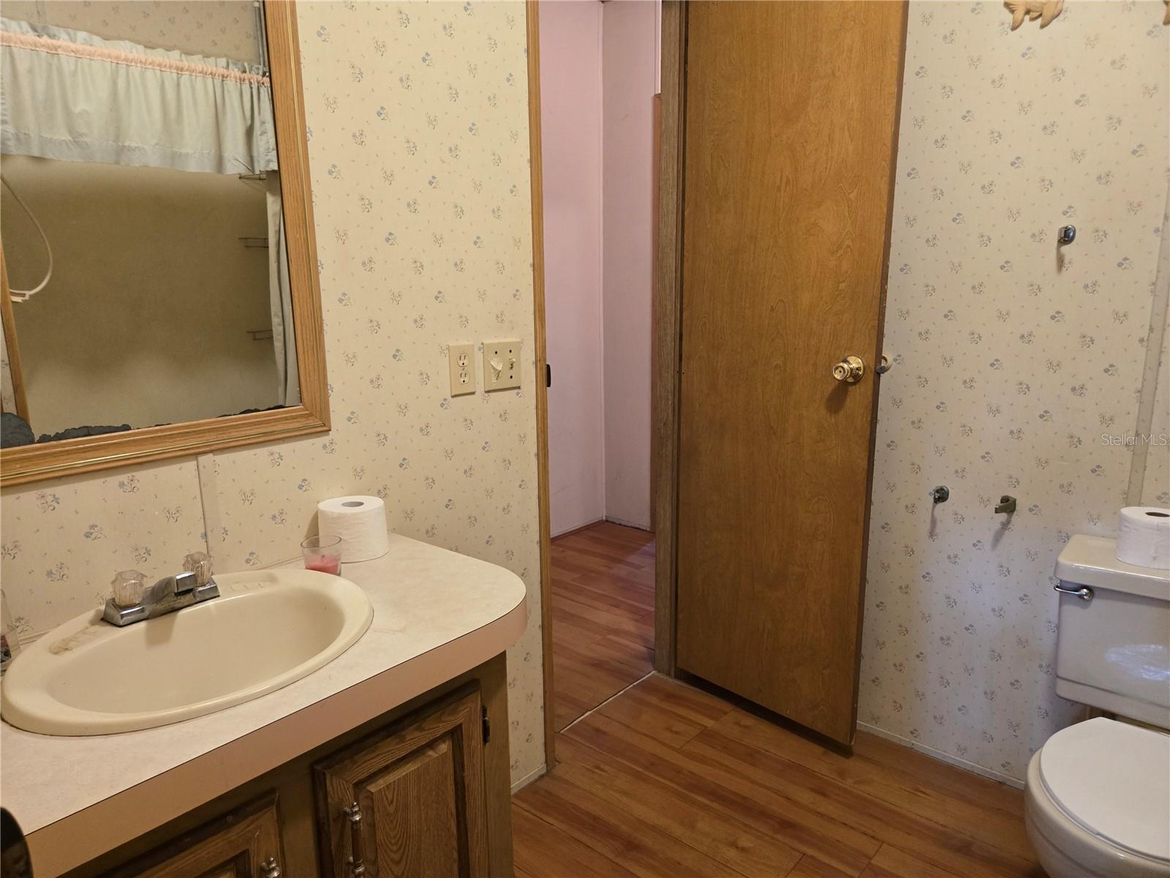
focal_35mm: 23
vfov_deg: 58.9
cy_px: 439
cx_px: 585
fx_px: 777
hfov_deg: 73.9
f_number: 1.8
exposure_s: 1/60
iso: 500
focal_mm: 5.4
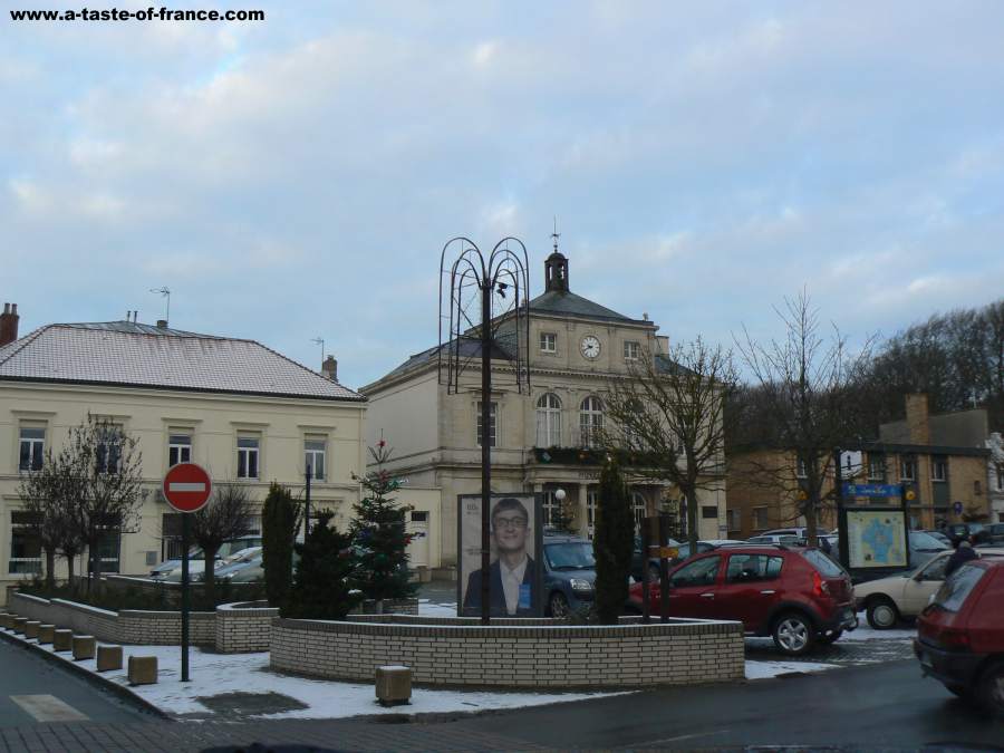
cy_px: 376
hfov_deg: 51.4
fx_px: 1044
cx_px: 502
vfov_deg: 39.7
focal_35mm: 36
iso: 80
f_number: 4
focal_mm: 6
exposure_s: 1/100
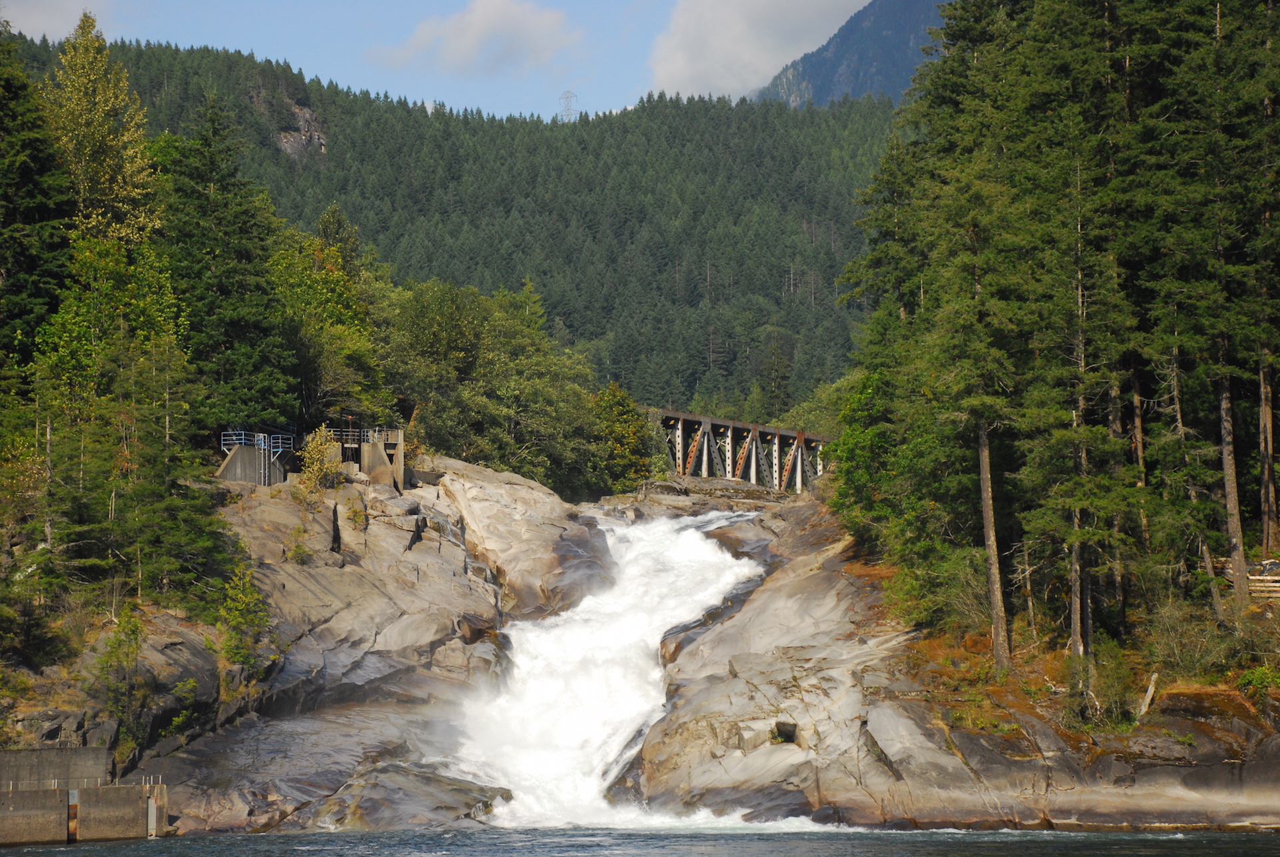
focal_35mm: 99
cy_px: 428
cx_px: 640
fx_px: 3524
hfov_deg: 20.6
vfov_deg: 13.9
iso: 400
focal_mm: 66
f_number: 5.3
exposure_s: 1/500
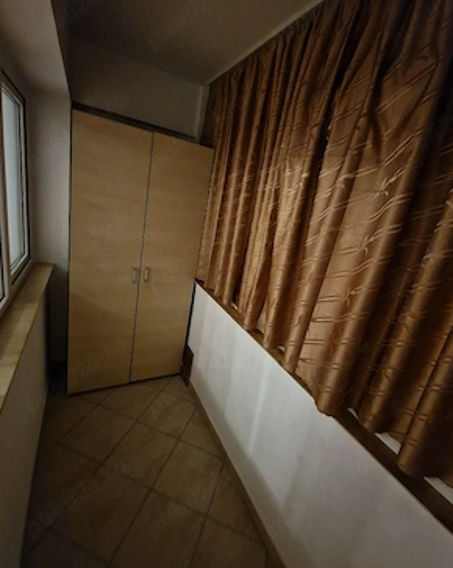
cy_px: 272
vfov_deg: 100.7
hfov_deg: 87.9
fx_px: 235
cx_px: 228
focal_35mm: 14
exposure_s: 1/25
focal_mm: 2.2
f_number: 2.2
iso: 1600
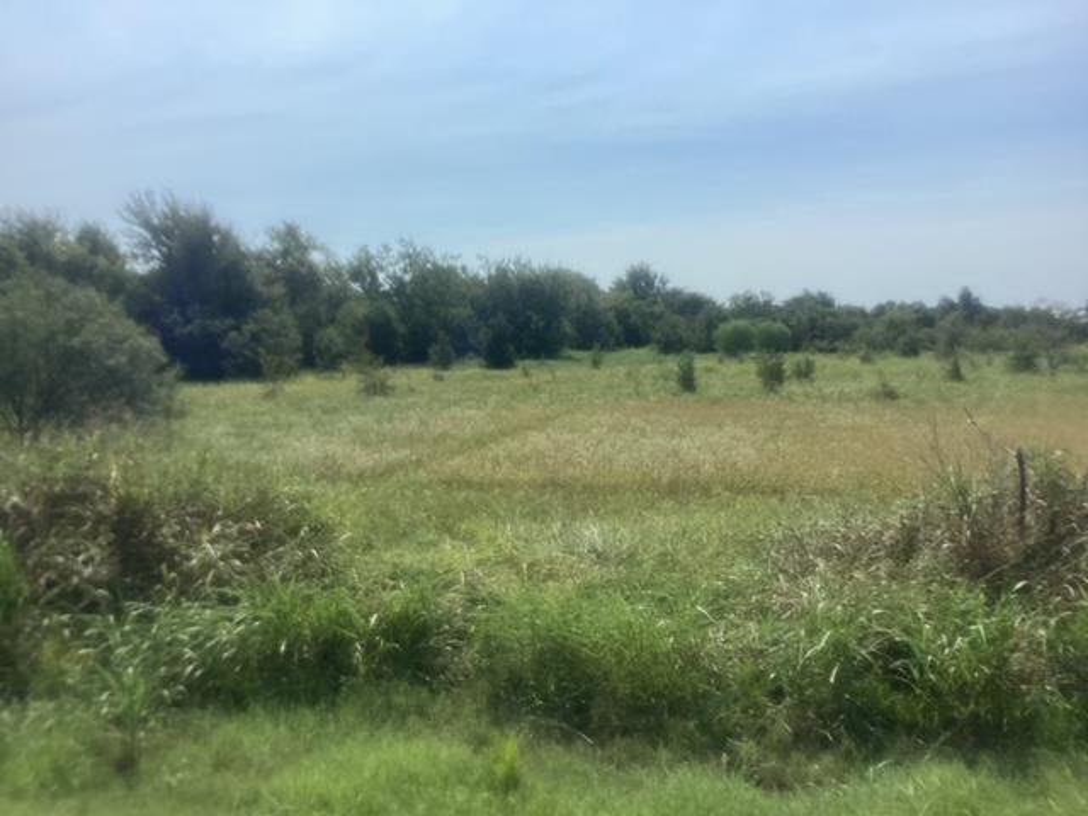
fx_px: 974
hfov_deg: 58.4
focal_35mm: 31
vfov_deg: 45.4
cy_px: 408
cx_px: 544
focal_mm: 3.3
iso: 25
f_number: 2.4
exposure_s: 1/2398
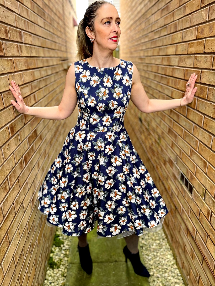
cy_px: 143
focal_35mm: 26
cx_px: 108
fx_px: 215
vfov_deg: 67.3
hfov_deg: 53.1
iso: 50
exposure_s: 1/121
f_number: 1.6
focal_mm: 4.2
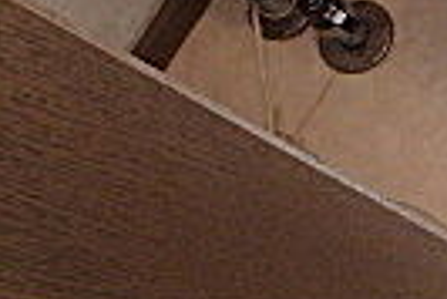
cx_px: 800
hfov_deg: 16.4
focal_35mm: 105
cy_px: -302
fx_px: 1305
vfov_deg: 11.7
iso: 320
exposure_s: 1/30
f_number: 3.5
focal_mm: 3.7
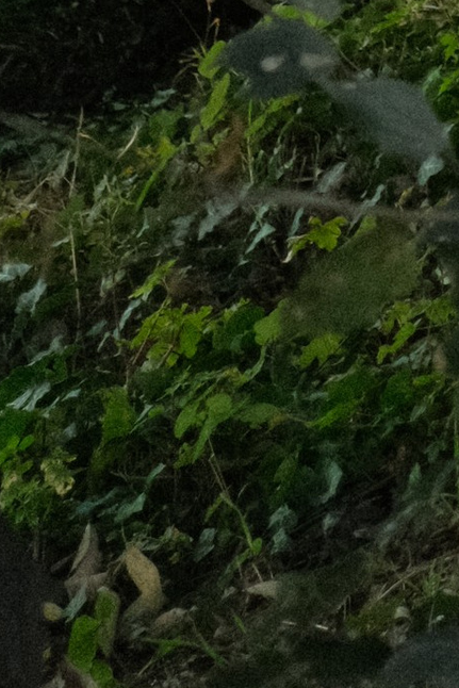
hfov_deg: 6.2
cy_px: -1025
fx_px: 3976
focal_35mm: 208
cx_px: 1273
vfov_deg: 8.9
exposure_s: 1/70
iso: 3200
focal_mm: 23
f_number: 2
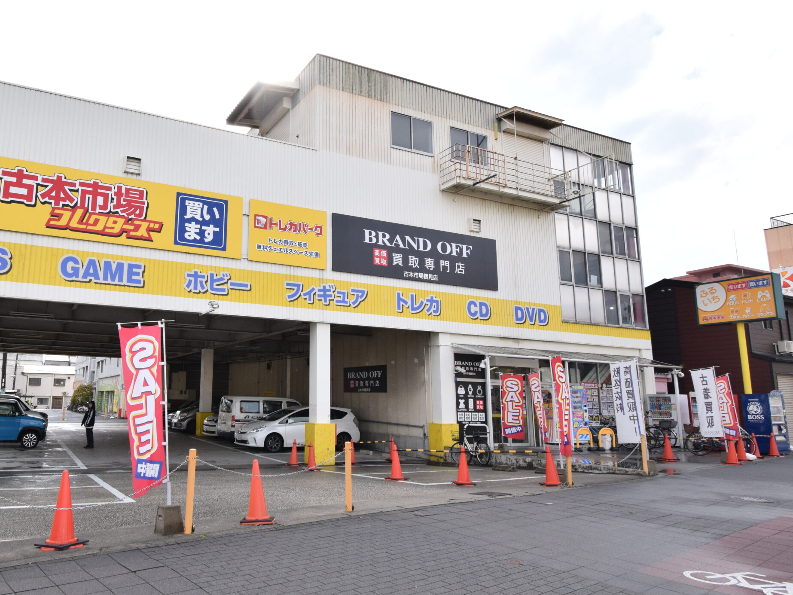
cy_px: 300
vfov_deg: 56.8
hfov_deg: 69.5
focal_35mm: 24
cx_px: 264
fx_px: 550
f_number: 9
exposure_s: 1/1000
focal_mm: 12
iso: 800
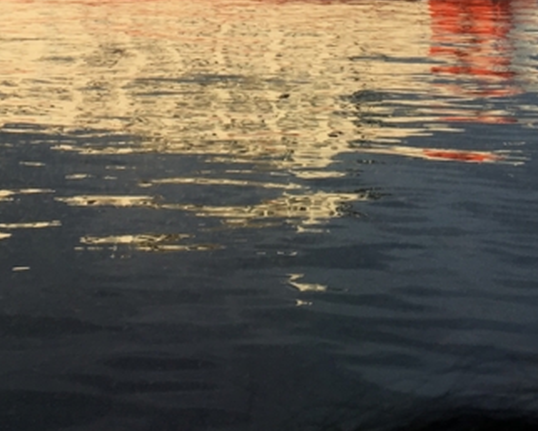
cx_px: 132
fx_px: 1434
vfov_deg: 15.8
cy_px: -194
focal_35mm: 90
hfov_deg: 21.1
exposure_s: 1/203
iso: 25
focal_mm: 4.15
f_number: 2.2
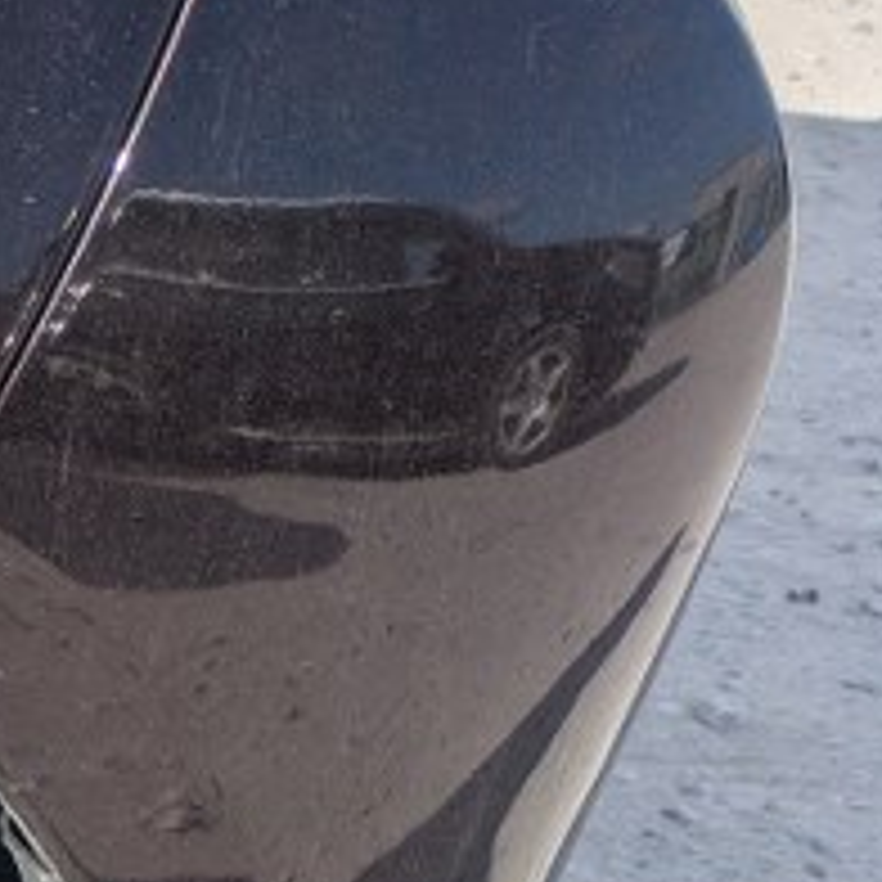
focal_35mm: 90
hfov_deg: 15.4
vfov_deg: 17.5
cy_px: 1292
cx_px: -893
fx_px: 2594
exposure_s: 1/2632
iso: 49
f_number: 1.89
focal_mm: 5.43
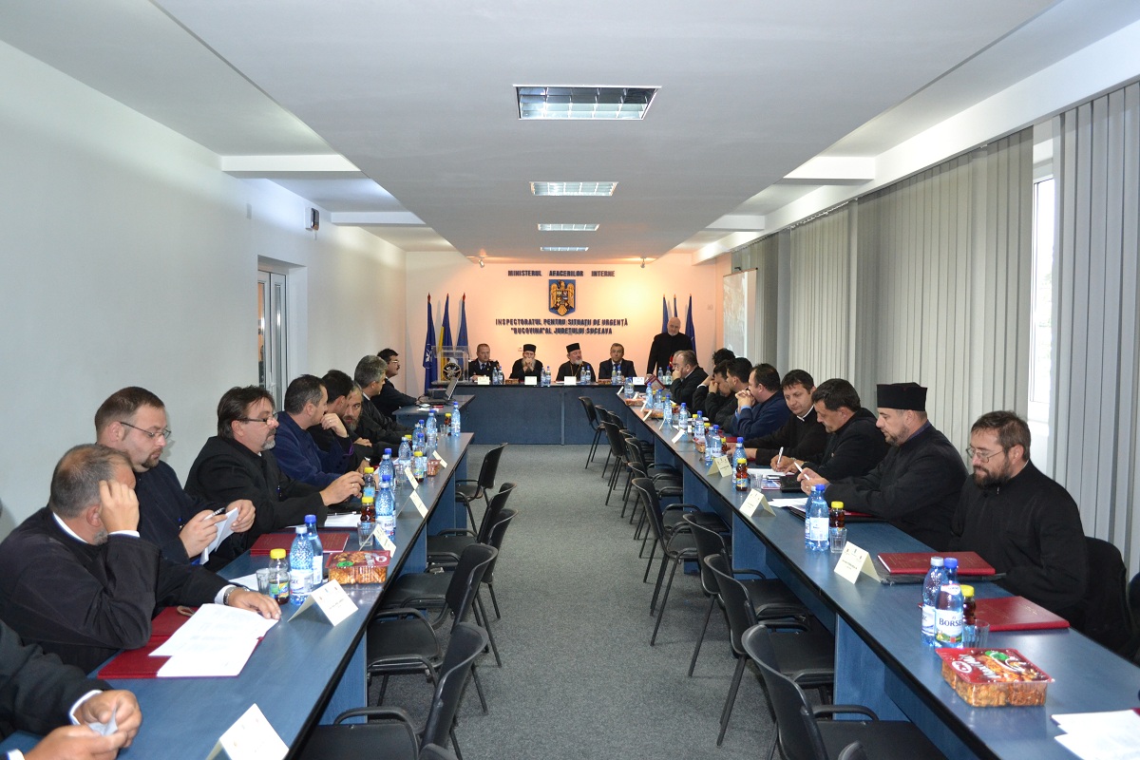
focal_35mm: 27
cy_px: 380
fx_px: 855
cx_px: 570
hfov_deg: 67.4
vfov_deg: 47.9
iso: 1800
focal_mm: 18
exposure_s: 1/60
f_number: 3.5
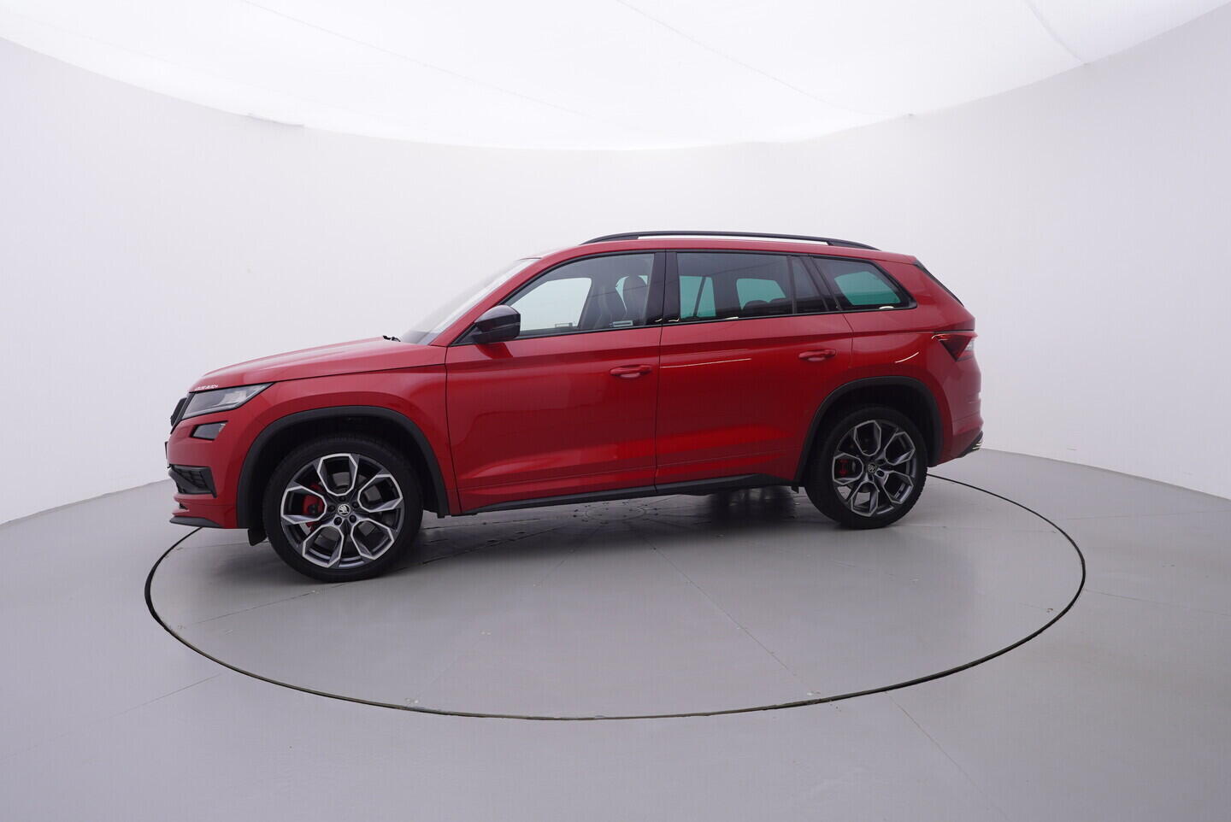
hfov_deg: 77.3
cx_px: 616
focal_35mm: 22
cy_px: 411
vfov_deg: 56.2
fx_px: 770
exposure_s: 1/80
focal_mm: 15
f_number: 5
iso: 200
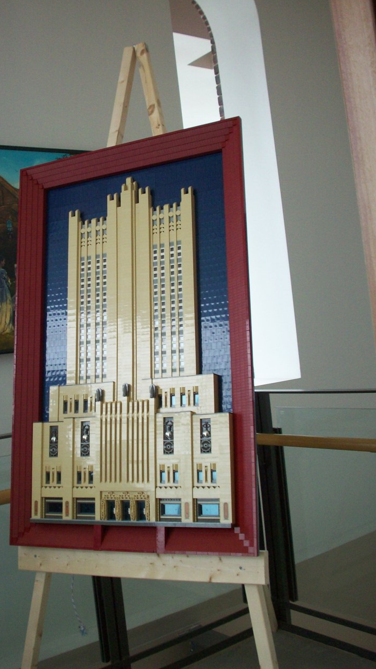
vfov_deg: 49.4
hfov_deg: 28.9
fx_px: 726
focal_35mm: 41
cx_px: 130
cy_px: 331
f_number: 2.8
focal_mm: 6.2
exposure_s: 1/64
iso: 102
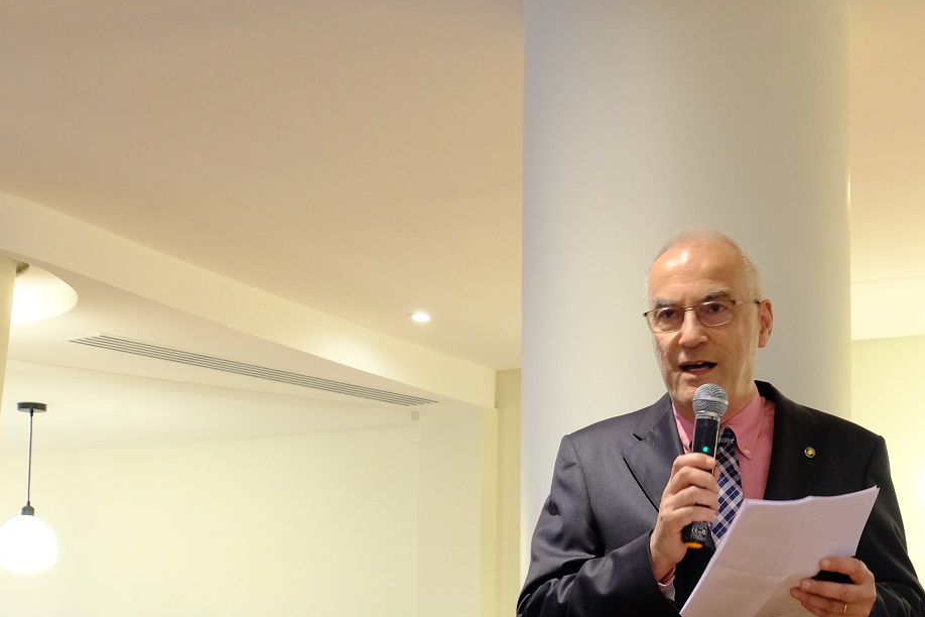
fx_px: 1773
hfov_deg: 28.2
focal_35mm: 69
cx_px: 820
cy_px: 541
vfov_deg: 19.4
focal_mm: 21.6
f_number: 5
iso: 1600
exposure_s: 1/14
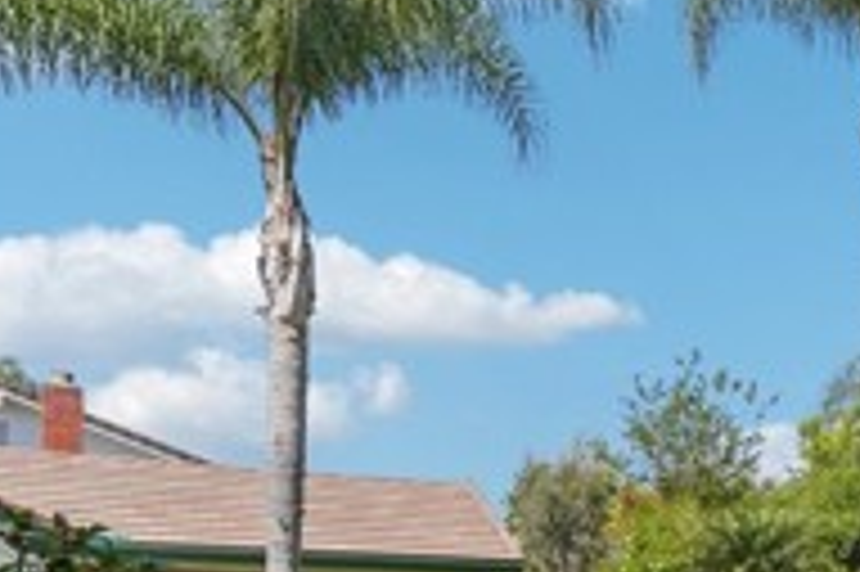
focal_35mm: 67
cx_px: 1391
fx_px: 1599
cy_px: 671
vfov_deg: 19.2
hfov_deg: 22.6
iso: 125
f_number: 8
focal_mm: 20
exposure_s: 1/320
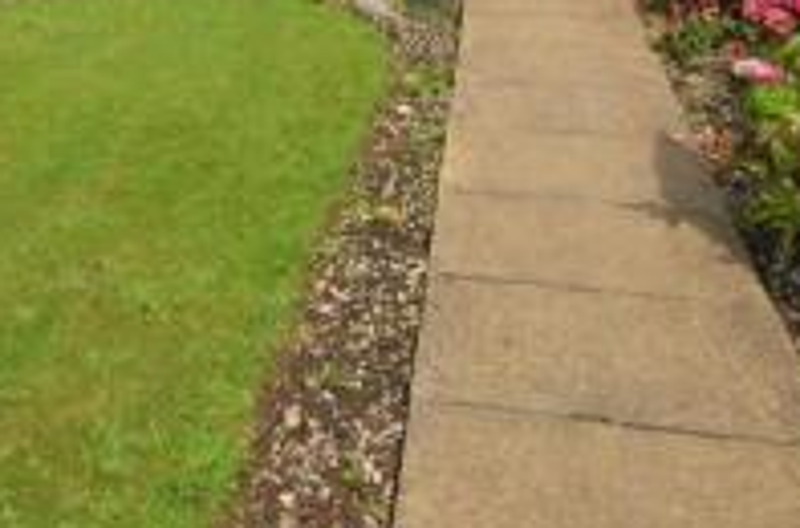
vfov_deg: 22.3
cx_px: 244
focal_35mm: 50
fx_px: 1108
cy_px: -256
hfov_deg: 39.1
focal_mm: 10
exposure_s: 1/320
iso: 100
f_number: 9
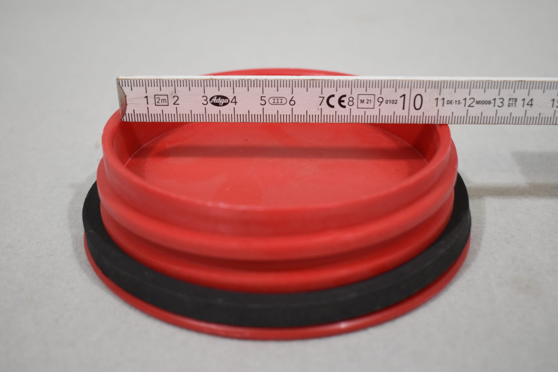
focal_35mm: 48
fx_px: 744
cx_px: 279
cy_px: 186
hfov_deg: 41.1
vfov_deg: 28.1
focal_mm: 32
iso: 800
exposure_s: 1/160
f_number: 4.5
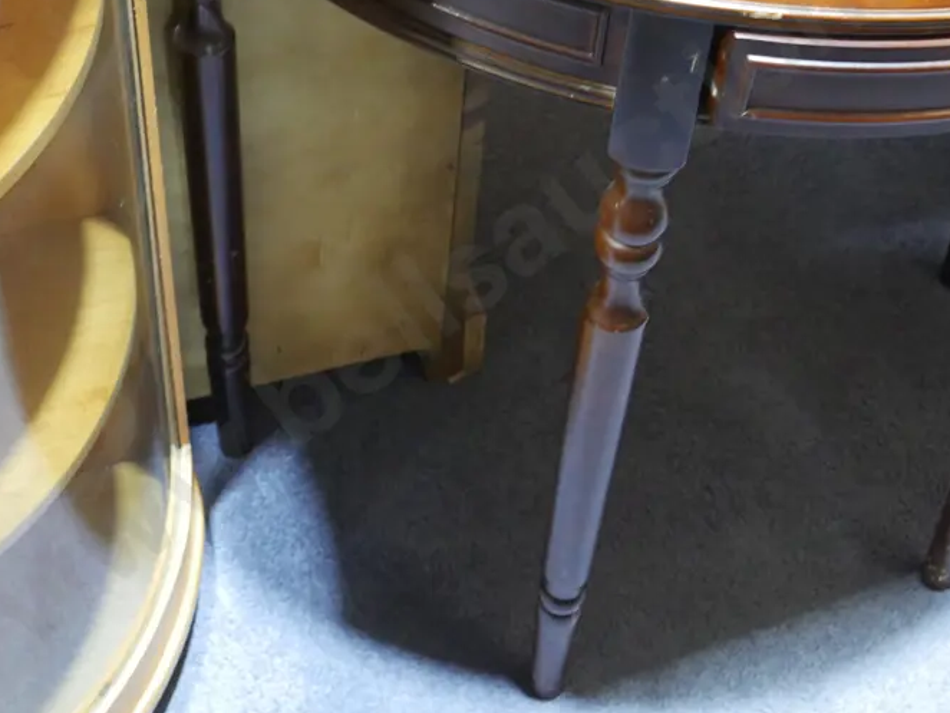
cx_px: 594
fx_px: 1785
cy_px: 186
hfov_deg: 29.7
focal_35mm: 65
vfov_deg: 22.4
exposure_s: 1/60
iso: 3200
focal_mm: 21
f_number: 4.6
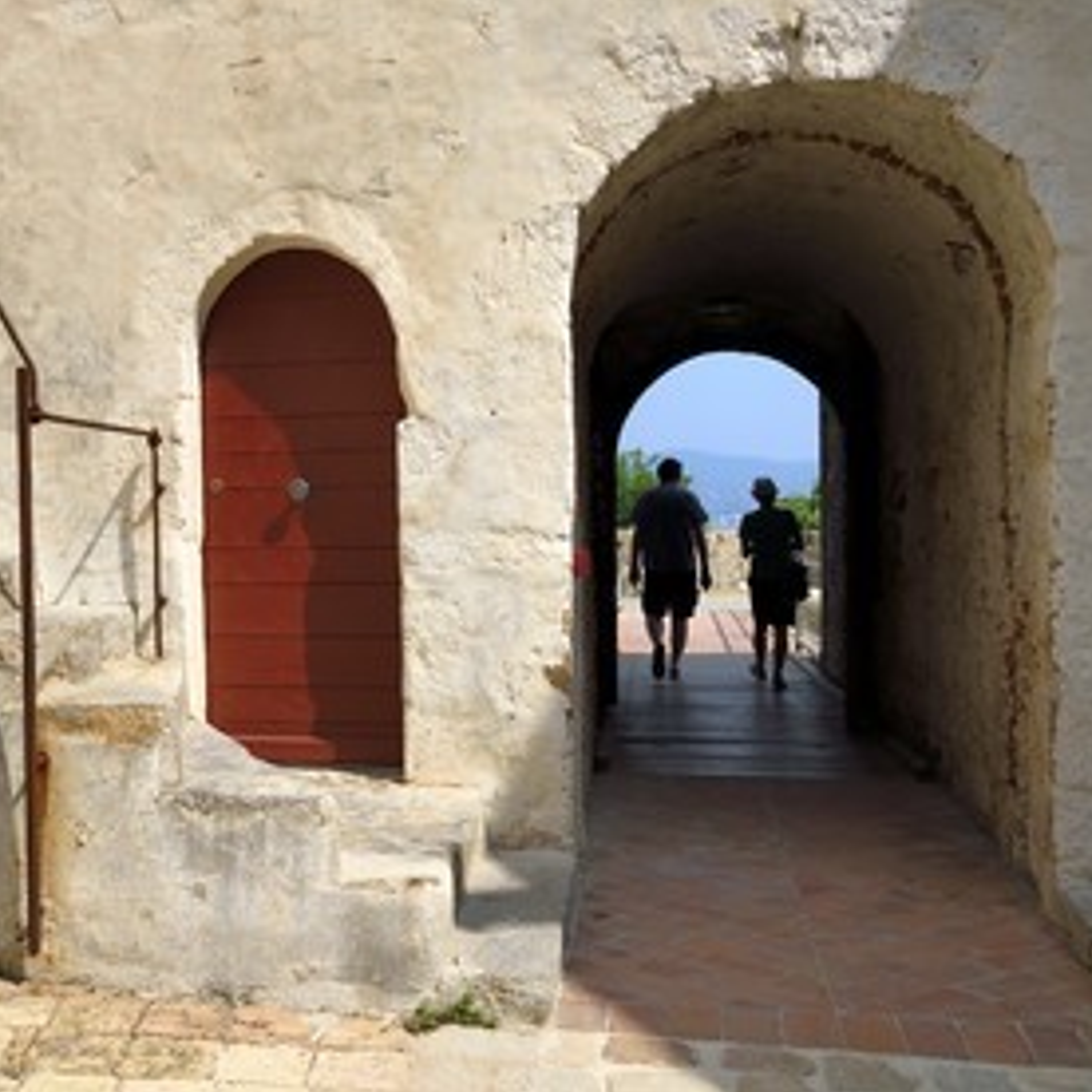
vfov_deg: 38.3
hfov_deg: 37.7
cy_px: 546
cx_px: 318
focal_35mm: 44
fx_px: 1570
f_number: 9
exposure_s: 1/800
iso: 200
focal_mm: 34
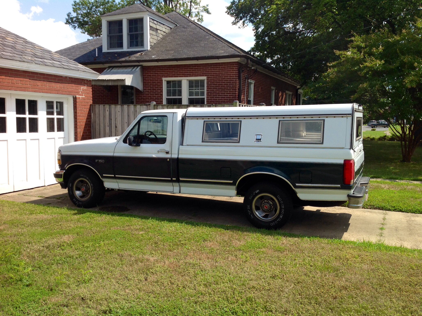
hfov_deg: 52.7
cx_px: 211
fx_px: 426
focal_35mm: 35
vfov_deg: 40.6
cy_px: 158
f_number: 2.4
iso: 50
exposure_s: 1/1374
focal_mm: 4.28
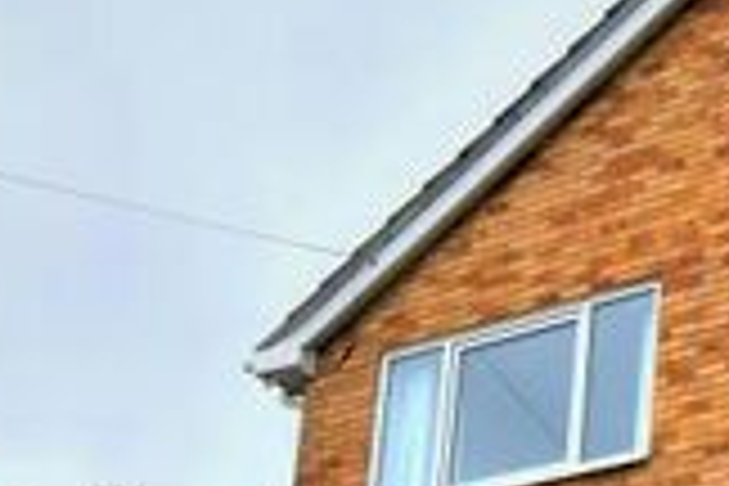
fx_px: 1843
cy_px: 776
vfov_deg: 13.9
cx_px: 1076
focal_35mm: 91
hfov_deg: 19.6
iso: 800
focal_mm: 14
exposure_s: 1/400
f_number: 10
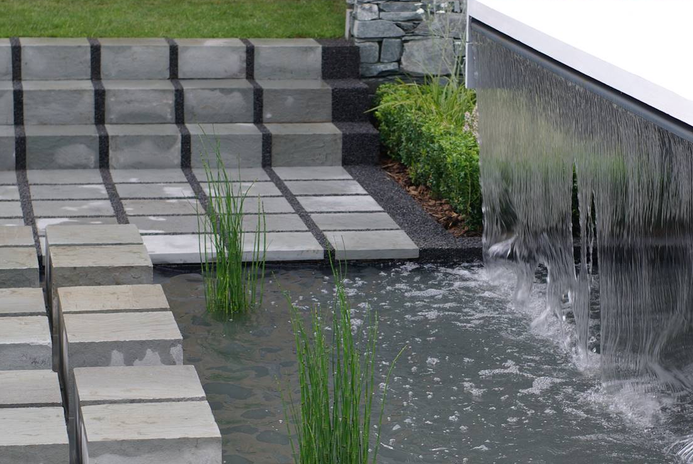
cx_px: 442
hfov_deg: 18.7
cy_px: 288
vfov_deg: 12.6
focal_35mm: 109
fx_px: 2101
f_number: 4
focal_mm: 50
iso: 100
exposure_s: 1/250
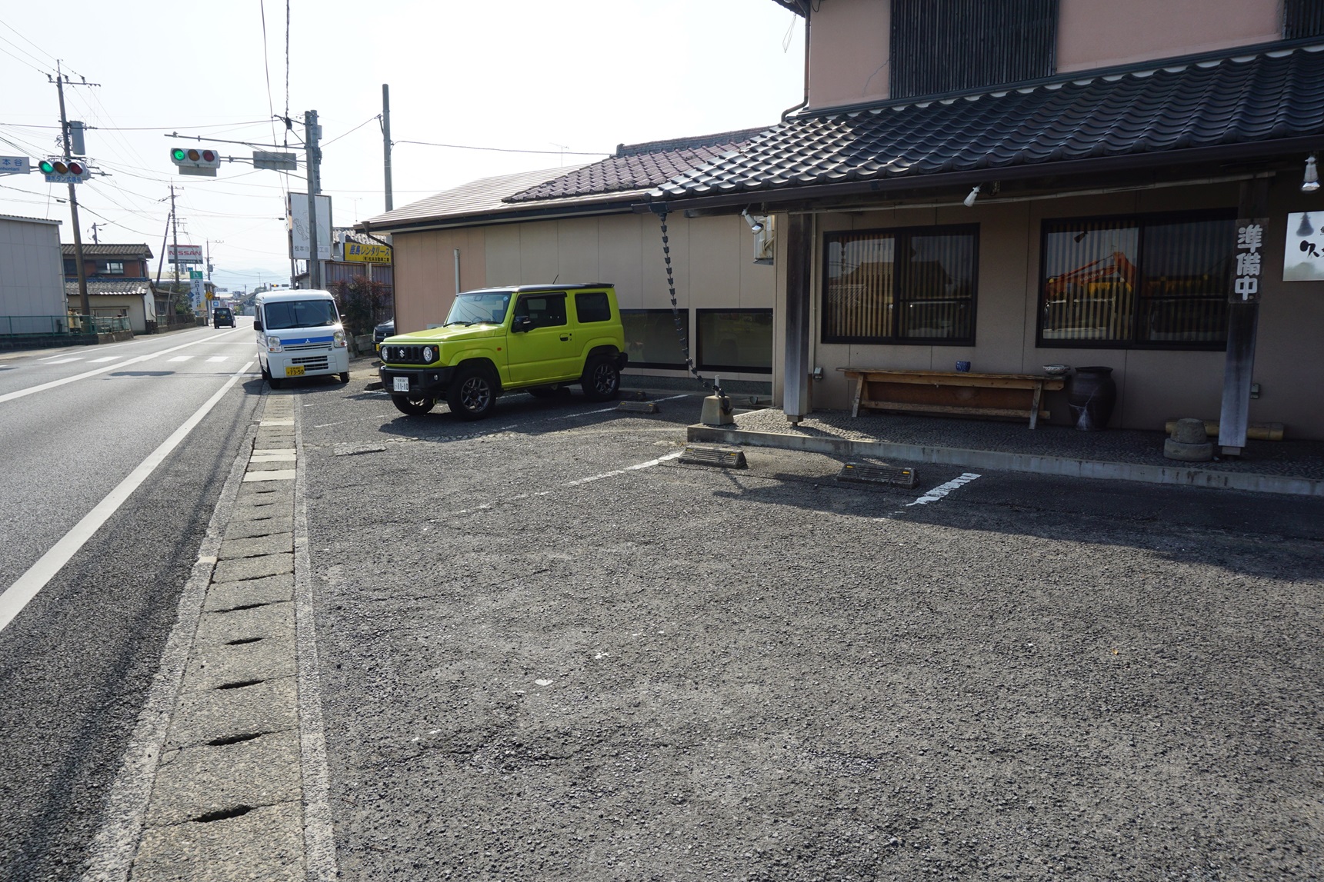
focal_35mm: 24
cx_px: 662
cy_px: 441
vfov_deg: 53.1
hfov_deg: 73.7
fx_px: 883
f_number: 11
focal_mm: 16
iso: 100
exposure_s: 1/125
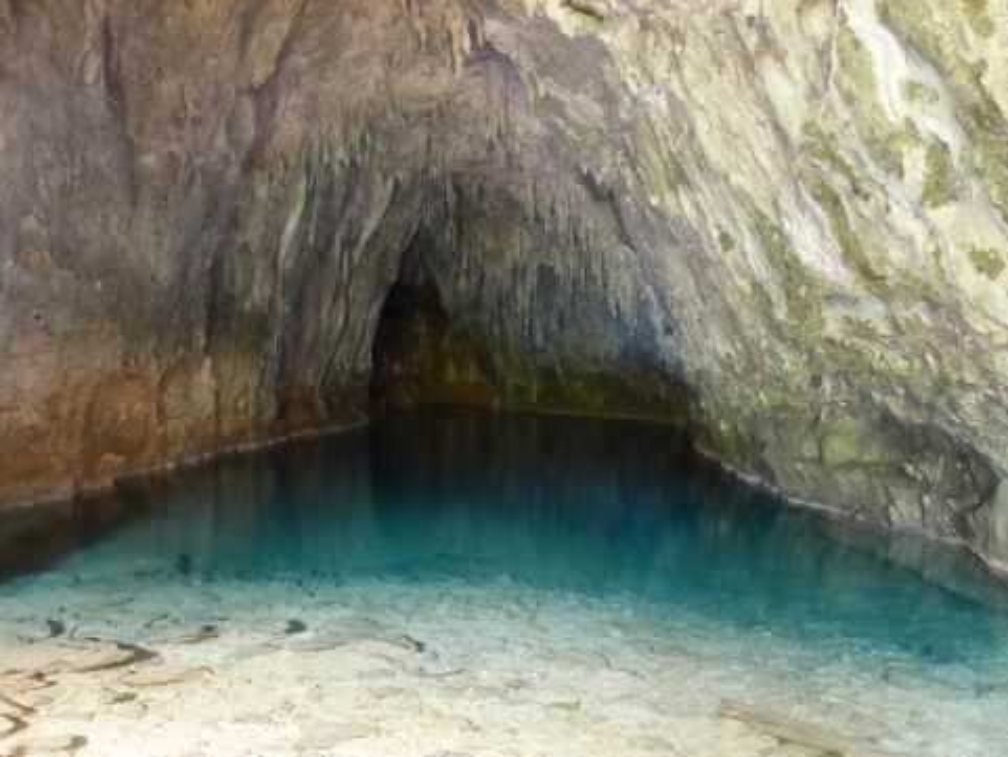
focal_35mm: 26
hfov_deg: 67.3
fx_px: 757
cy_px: 376
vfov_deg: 53.1
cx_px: 507
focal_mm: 4.5
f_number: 2.8
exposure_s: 1/6
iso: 800
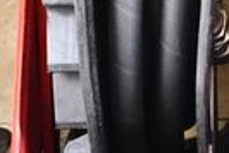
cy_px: 46
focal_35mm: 173
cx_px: 267
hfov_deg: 11.6
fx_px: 1102
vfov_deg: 8.0
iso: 3200
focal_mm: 18
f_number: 3.5
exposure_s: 1/125
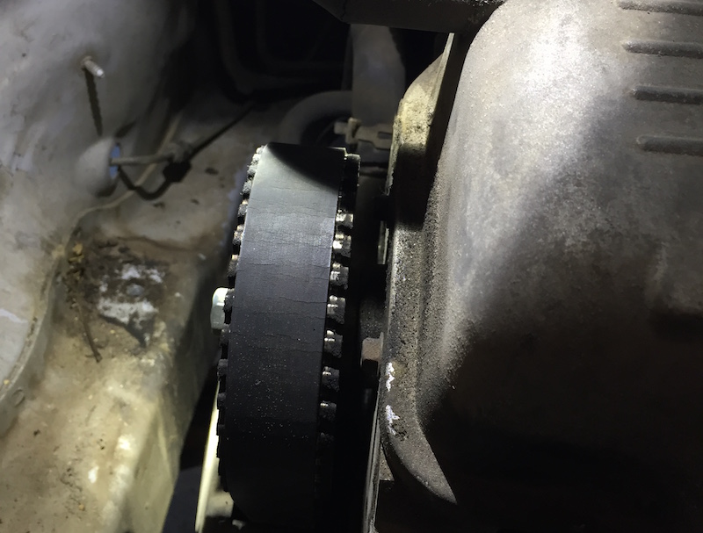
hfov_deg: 61.4
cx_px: 352
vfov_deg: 48.5
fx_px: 591
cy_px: 266
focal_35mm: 29
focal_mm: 4.15
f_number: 2.2
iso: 64
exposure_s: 1/30
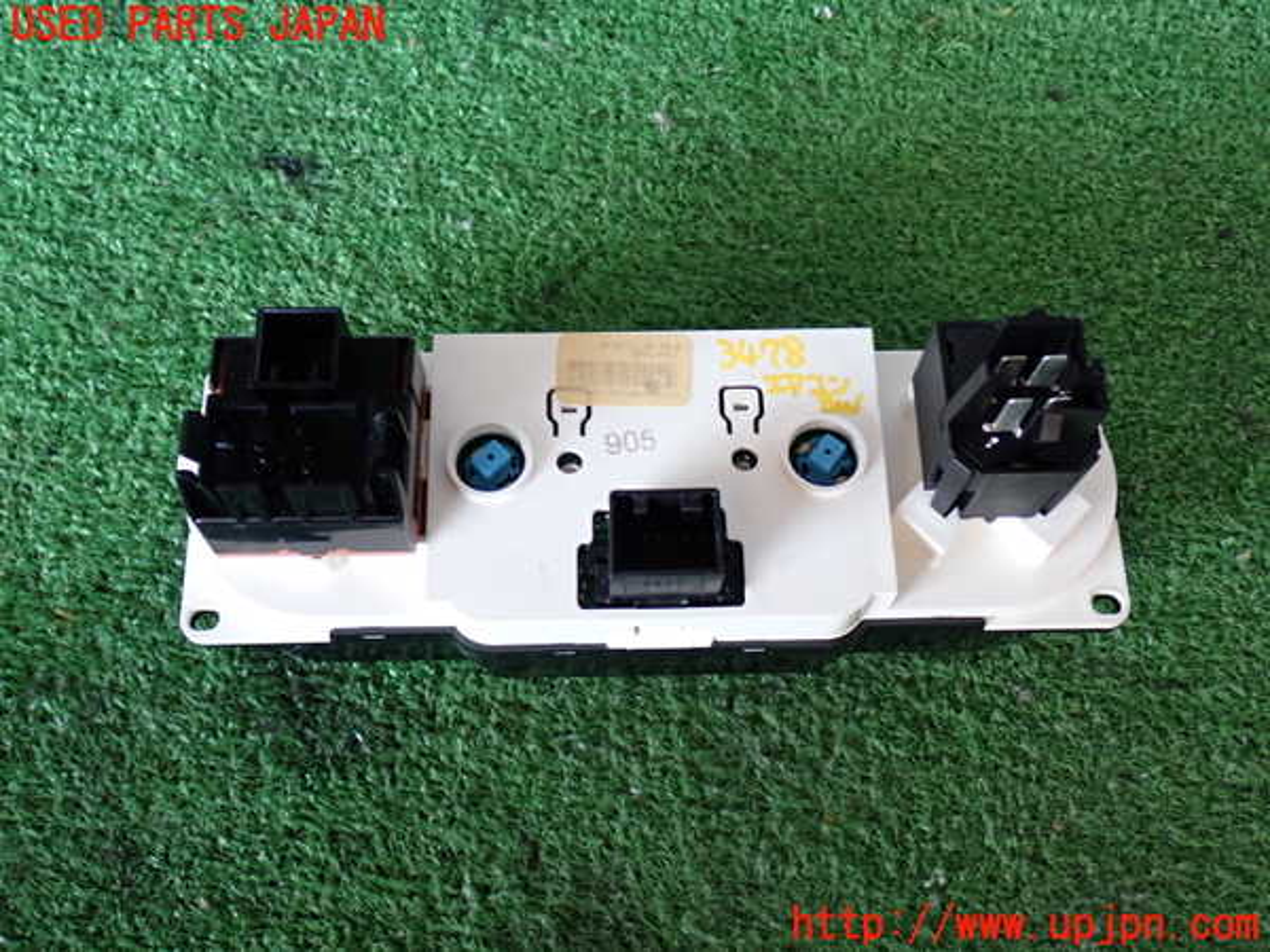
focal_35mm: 38
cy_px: 476
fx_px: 1394
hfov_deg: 49.0
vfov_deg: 37.7
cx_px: 635
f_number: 2.7
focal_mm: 6.83
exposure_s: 1/40
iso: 250
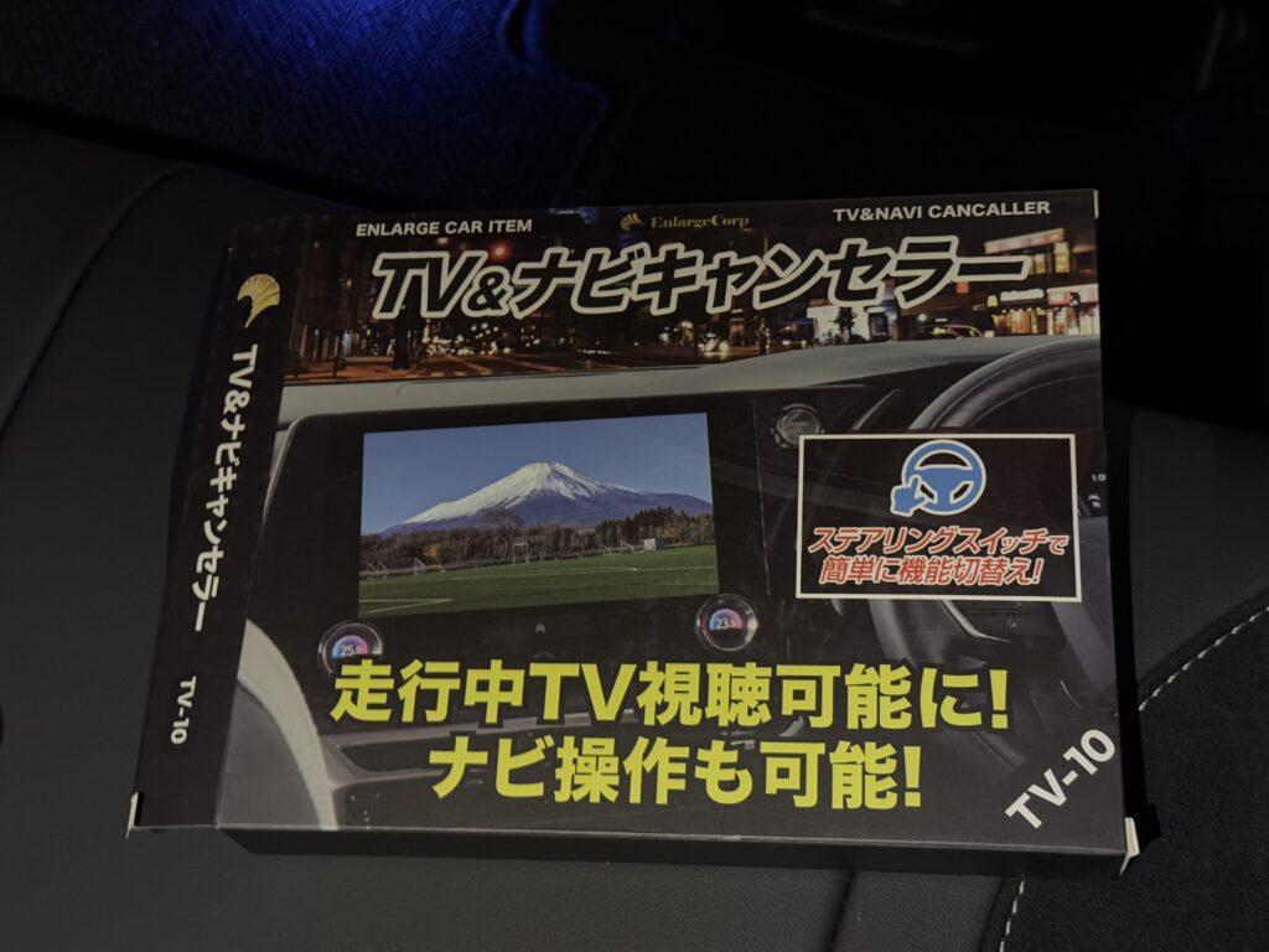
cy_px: 476
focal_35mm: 48
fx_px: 1760
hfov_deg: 39.7
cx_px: 634
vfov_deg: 30.3
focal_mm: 6.76
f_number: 1.78
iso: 800
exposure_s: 1/15
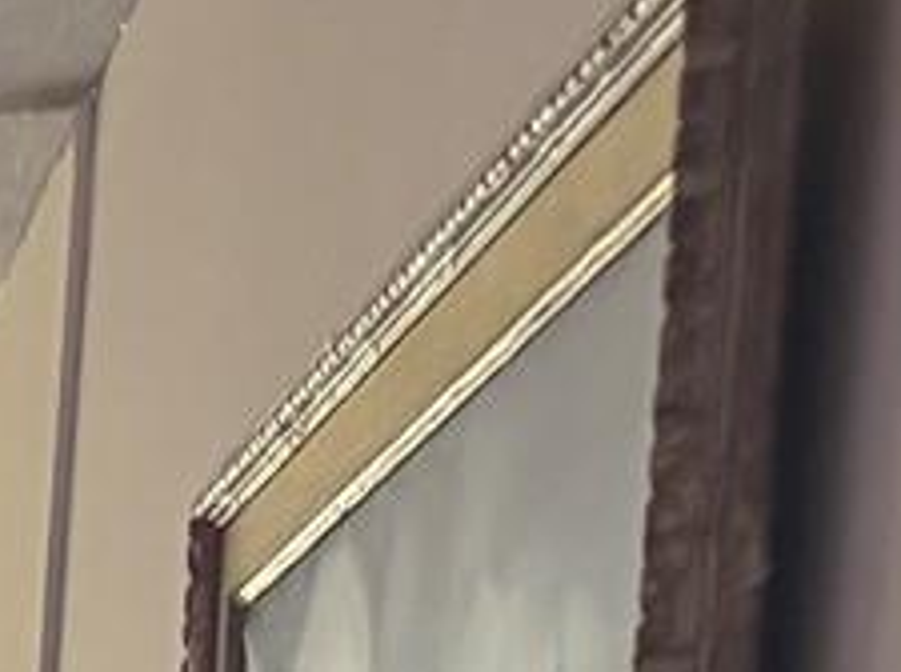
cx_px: -2098
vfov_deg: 7.5
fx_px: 4444
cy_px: 2072
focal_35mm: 171
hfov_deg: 8.7
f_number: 1.78
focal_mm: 6.76
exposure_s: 1/40
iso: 800
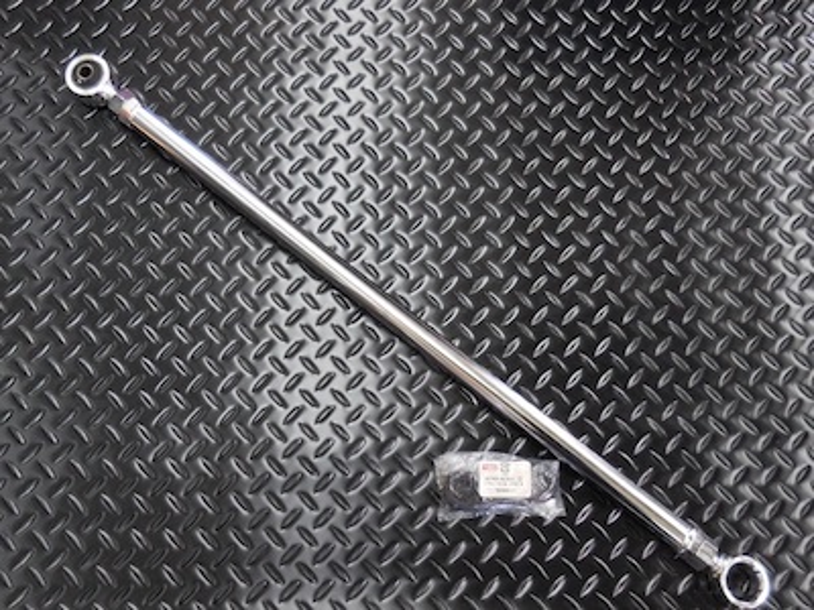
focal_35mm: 33
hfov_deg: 55.4
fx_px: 776
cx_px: 407
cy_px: 305
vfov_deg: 42.9
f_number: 3.7
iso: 800
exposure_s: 1/50
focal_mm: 5.9
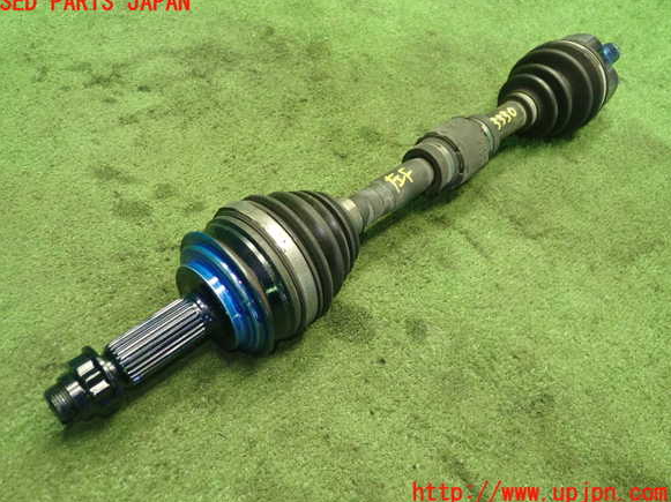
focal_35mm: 31
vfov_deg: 45.4
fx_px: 601
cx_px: 327
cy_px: 248
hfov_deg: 58.4
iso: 800
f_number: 2.3
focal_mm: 5.5
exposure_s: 1/80
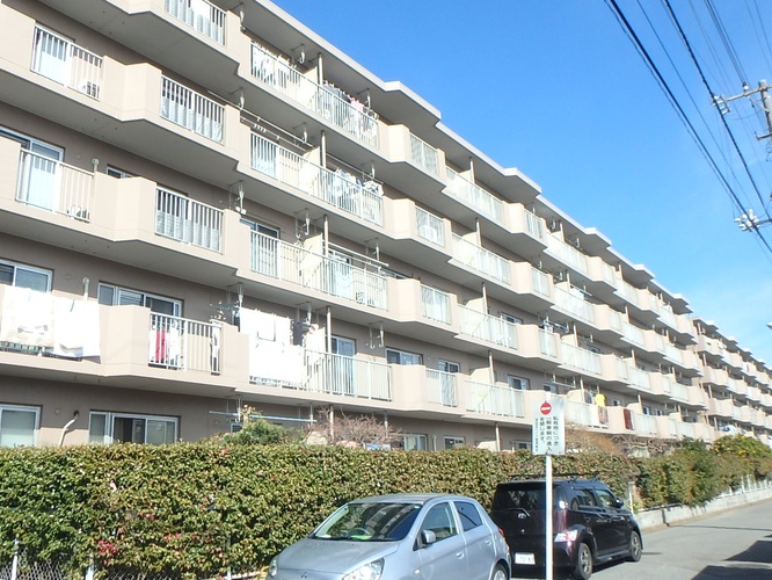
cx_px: 314
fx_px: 669
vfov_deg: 46.8
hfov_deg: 59.5
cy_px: 300
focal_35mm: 30
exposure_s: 1/800
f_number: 3.5
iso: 125
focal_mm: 3.7
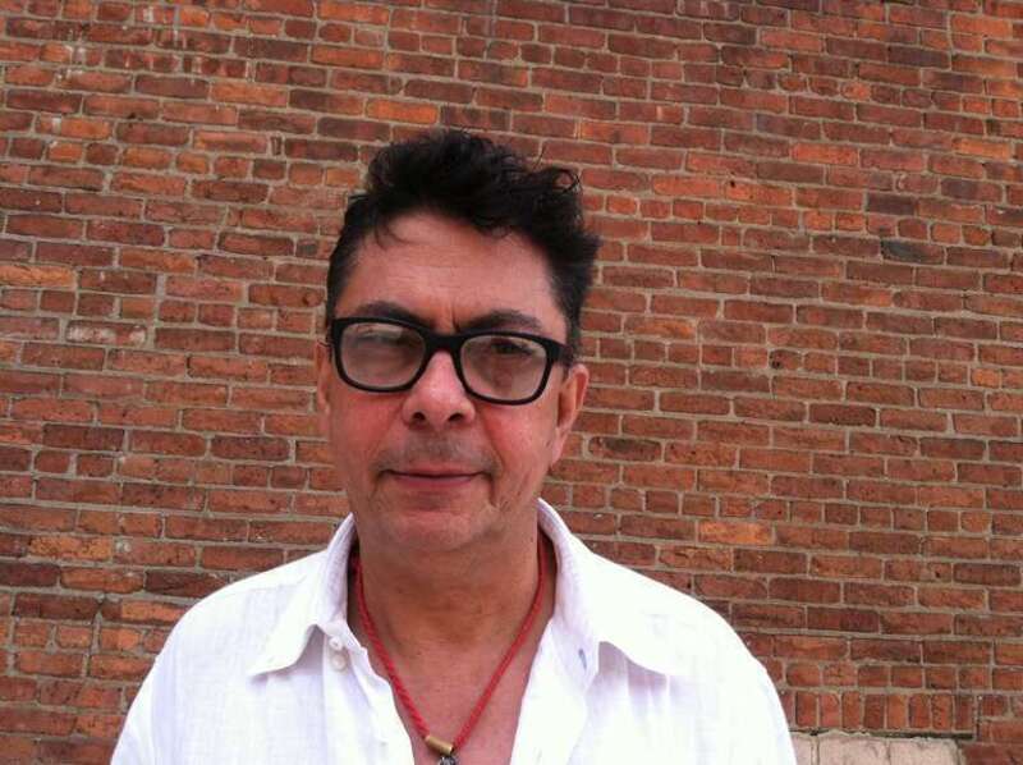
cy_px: 382
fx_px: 1033
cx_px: 512
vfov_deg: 40.6
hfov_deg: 52.7
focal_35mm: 35
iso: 80
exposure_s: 1/303
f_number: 2.8
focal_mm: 3.85
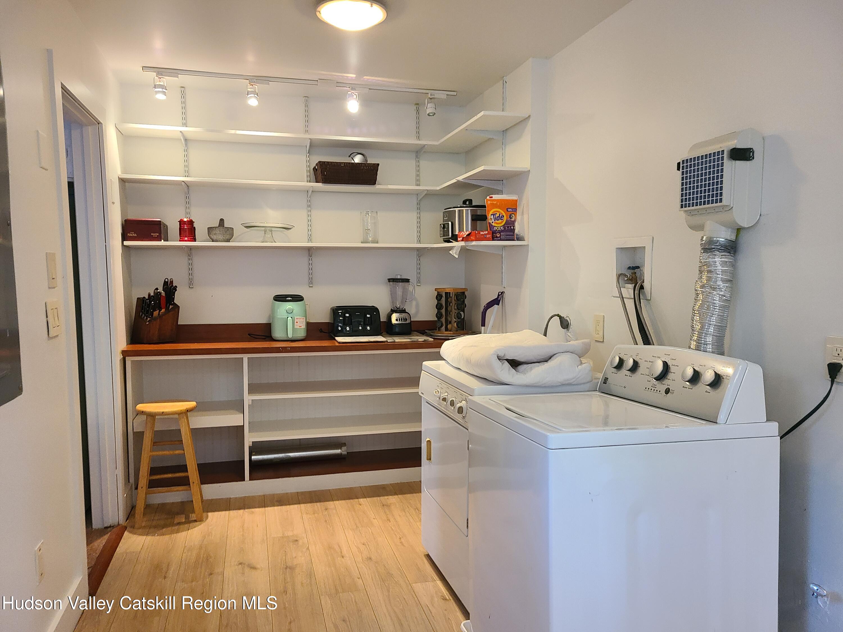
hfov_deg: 67.3
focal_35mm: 26
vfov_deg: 53.1
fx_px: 633
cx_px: 422
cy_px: 316
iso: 200
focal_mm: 5.4
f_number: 1.8
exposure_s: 1/40
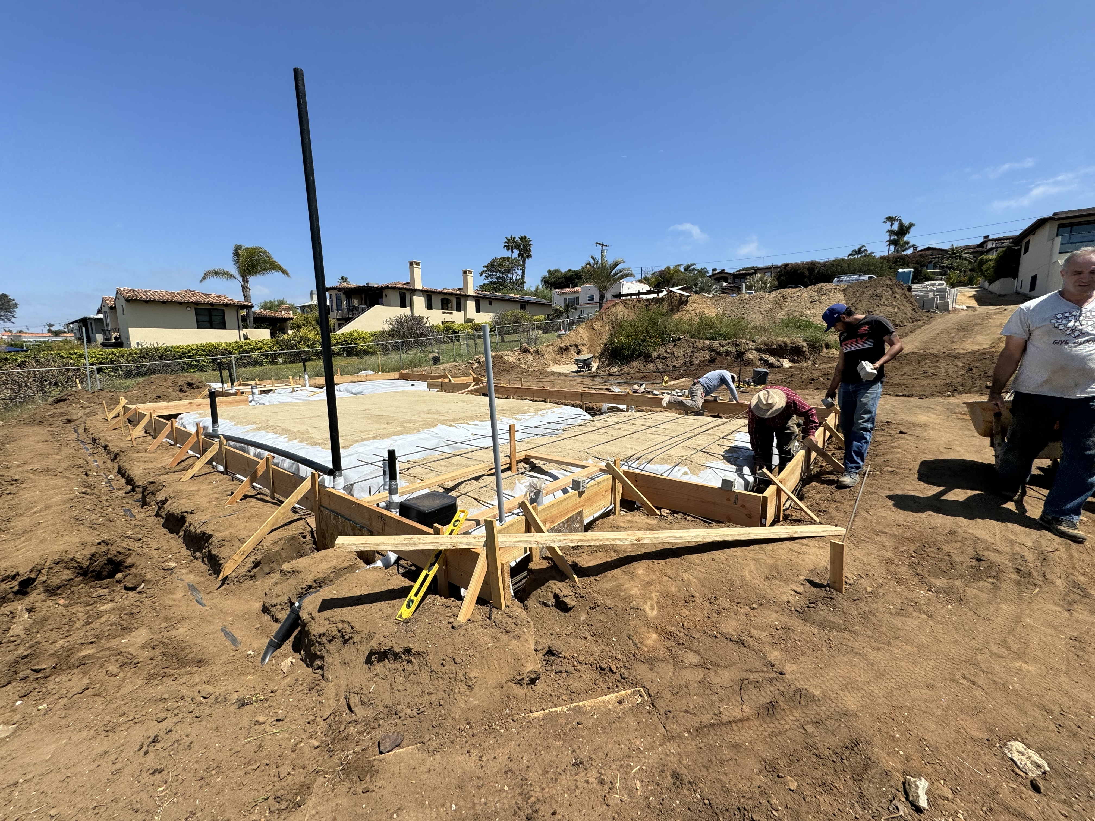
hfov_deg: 102.1
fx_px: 443
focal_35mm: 14
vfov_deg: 85.7
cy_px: 410
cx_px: 548
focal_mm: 2.22
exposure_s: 1/3106
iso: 50
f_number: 2.2
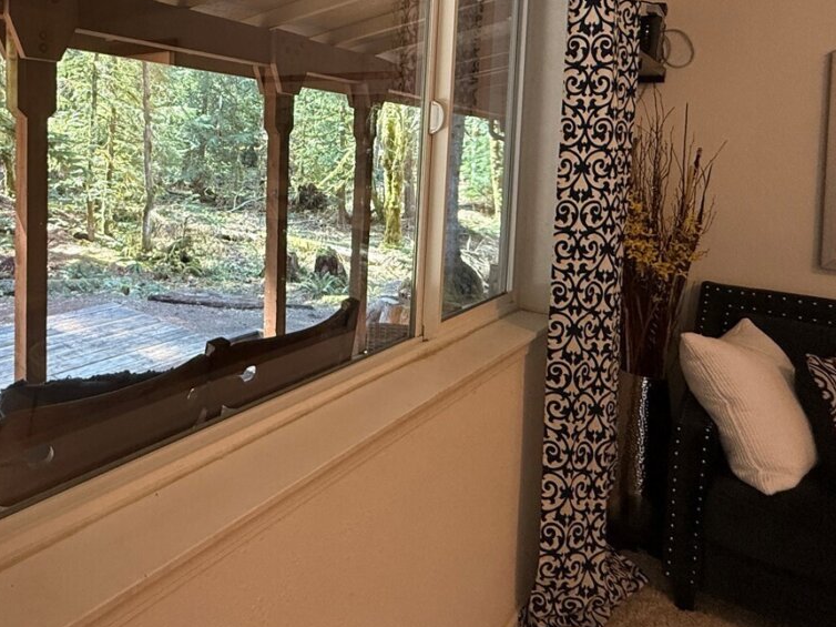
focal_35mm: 26
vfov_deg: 50.8
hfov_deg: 64.4
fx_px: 628
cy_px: 156
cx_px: 237
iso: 320
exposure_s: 1/120
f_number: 2.2
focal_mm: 2.22
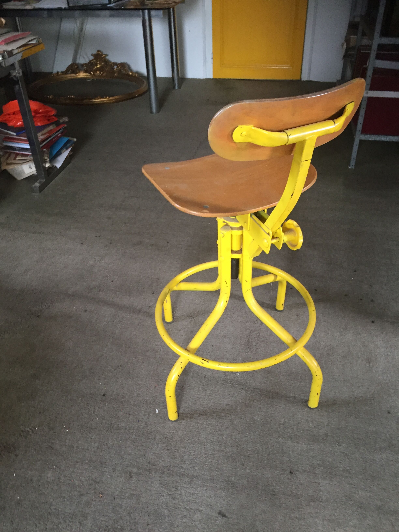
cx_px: 200
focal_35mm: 29
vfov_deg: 61.7
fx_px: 446
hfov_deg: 48.2
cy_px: 266
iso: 160
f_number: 2.2
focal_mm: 4.15
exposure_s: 1/33
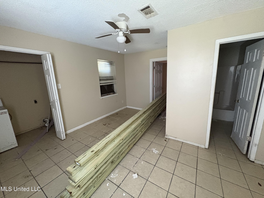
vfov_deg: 85.7
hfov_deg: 102.1
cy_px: 99
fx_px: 107
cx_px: 132
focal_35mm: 14
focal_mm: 2.22
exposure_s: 1/60
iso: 800
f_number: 2.2
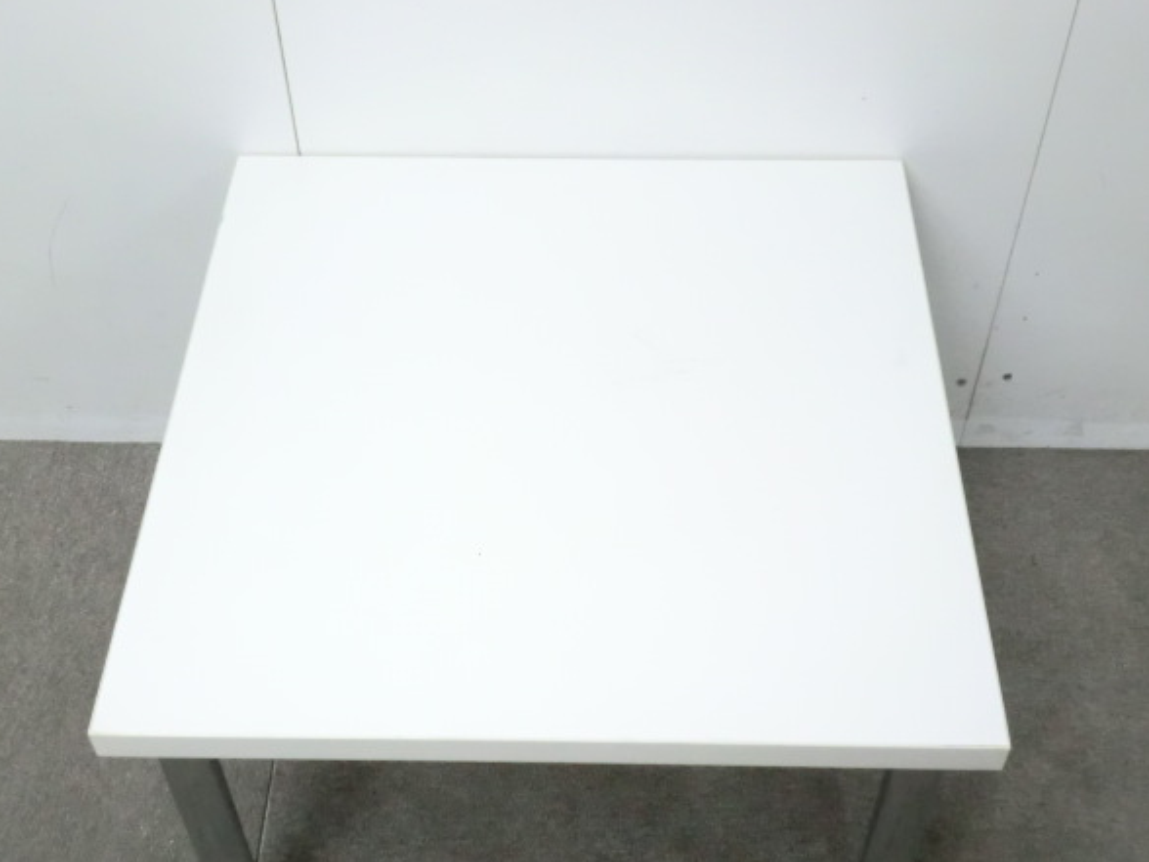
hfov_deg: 38.9
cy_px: 416
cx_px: 580
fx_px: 1626
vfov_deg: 29.7
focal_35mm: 49
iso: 800
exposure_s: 1/50
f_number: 4.3
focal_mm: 8.2
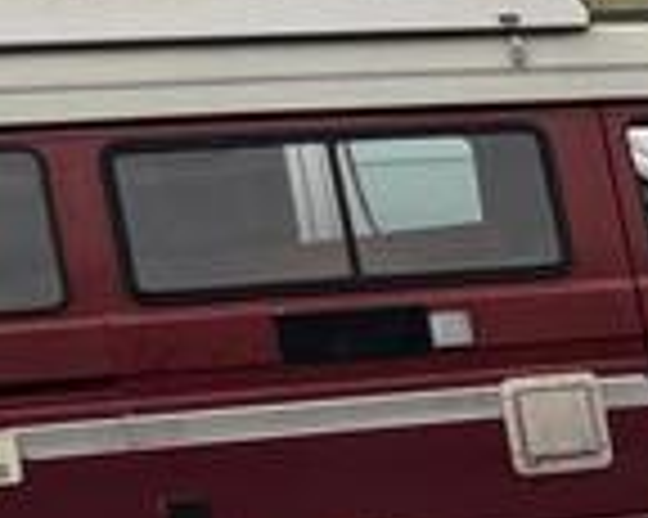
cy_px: 869
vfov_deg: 9.4
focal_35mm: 158
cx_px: 2012
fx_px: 3028
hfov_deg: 9.4
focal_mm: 5.96
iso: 50
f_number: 1.6
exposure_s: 1/441
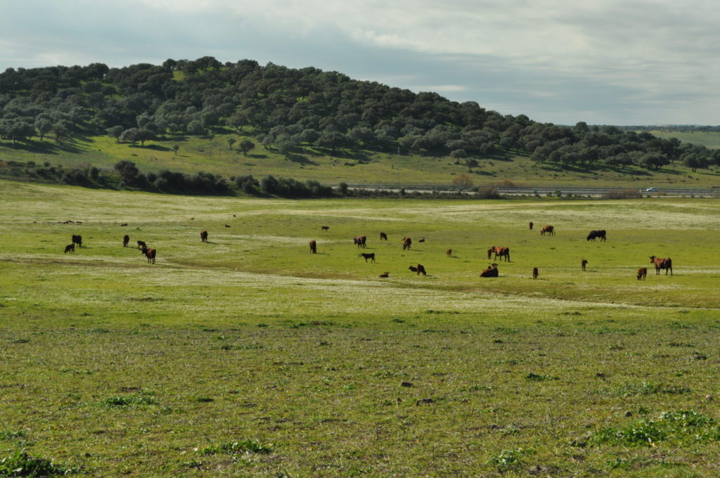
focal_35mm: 82
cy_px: 239
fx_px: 1648
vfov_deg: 16.5
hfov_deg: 24.6
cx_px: 360
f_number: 10
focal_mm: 55
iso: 200
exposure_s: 1/400
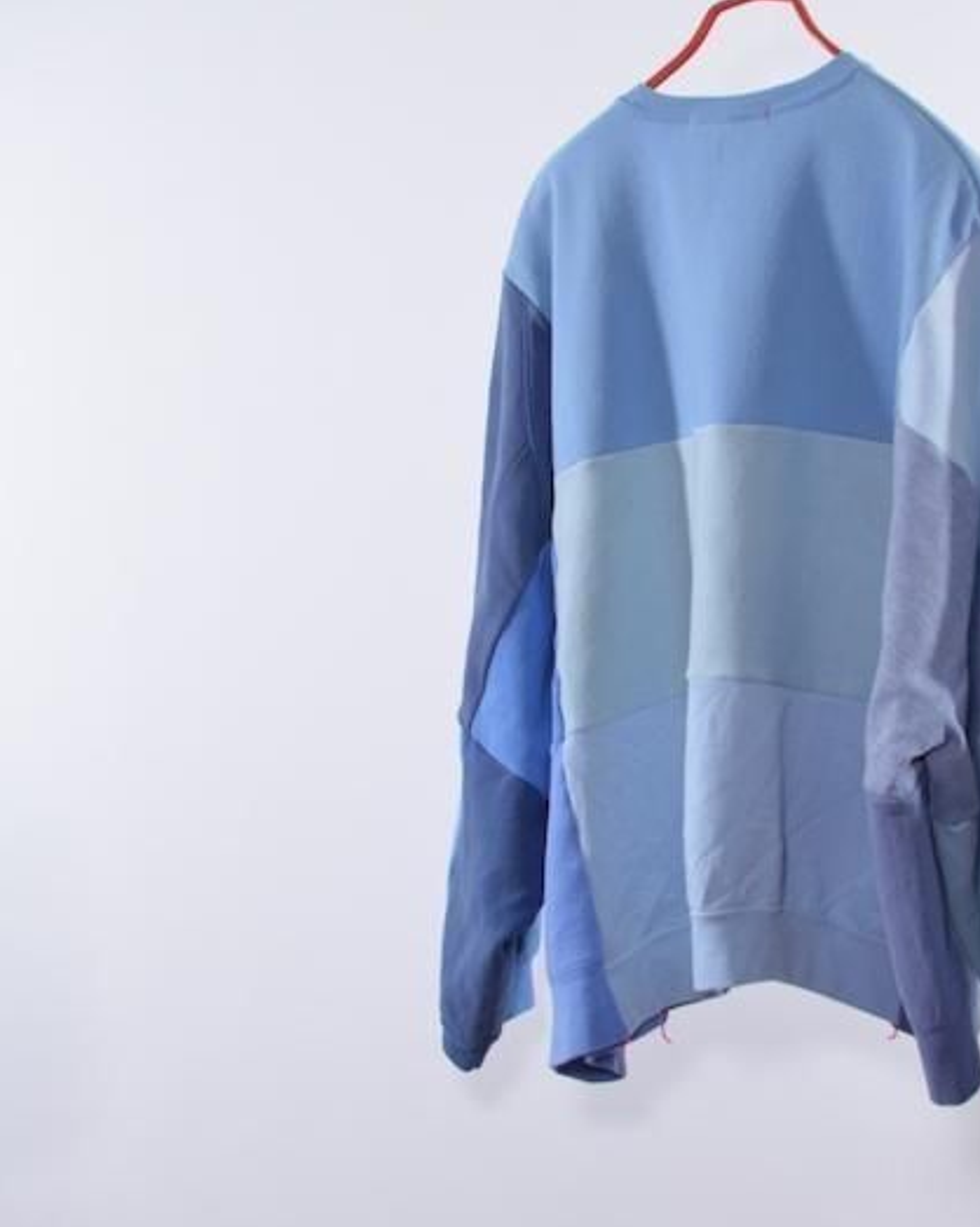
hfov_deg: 17.8
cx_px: 708
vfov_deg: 22.2
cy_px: 615
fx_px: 3120
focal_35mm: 86
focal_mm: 40
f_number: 4
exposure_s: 1/80
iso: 800
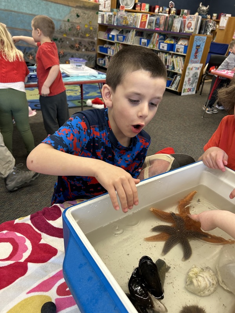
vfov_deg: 67.3
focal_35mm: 26
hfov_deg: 53.1
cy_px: 156
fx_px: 235
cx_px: 118
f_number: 1.5
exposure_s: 1/100
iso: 125
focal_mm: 5.7
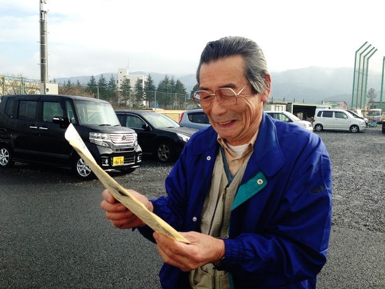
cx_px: 192
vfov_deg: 43.0
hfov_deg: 55.3
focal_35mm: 33
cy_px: 144
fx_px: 367
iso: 50
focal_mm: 4.13
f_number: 2.4
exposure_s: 1/874
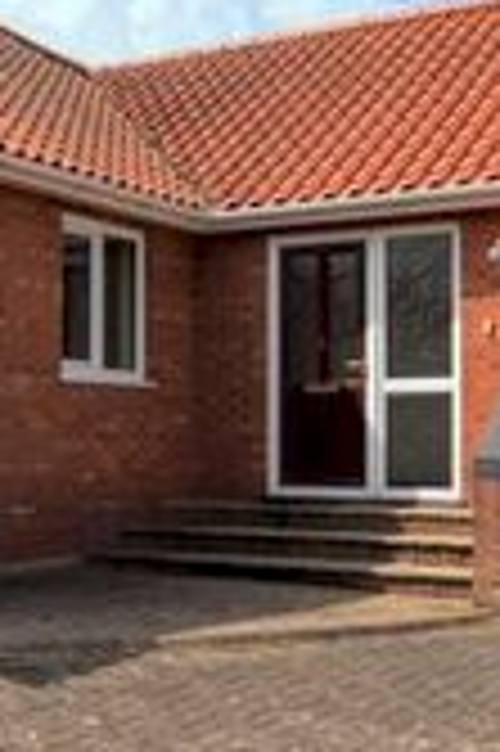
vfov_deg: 31.9
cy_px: 435
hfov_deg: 21.3
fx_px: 1315
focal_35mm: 63
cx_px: 99
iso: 100
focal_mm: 10
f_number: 5.6
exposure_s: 1/500
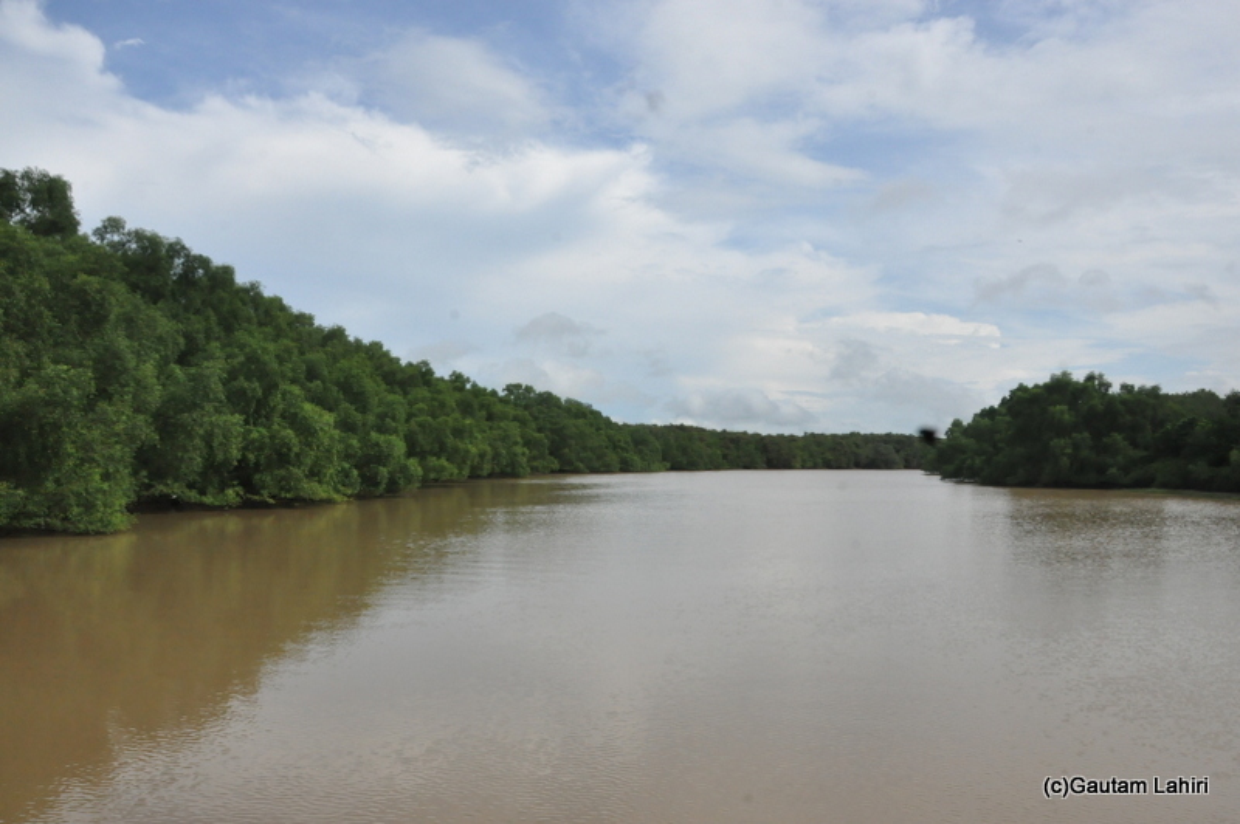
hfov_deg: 67.4
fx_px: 929
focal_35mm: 27
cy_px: 412
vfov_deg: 47.9
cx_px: 620
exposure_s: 1/800
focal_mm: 18
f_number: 18
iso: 1600
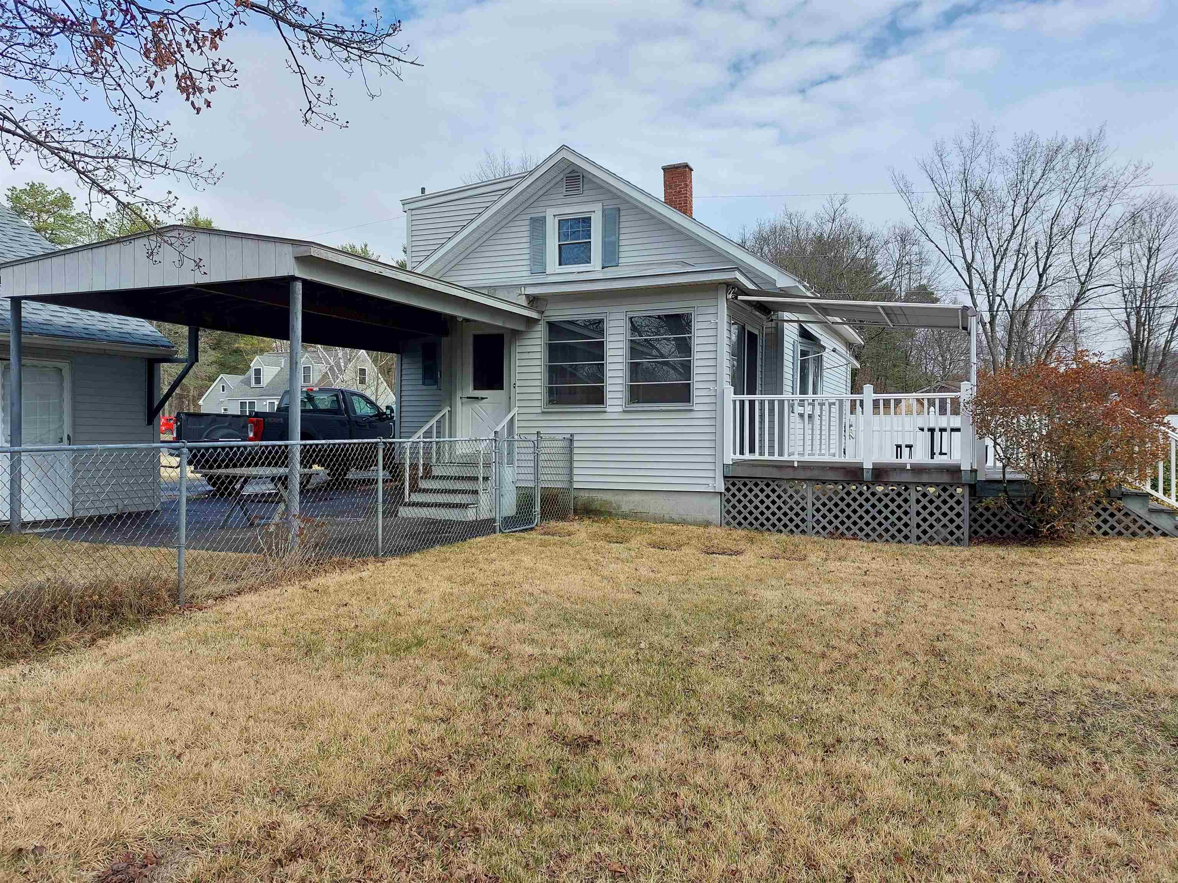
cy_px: 442
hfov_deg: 71.6
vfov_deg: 56.8
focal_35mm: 24
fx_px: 817
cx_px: 589
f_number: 1.8
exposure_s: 1/656
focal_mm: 5.23
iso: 25
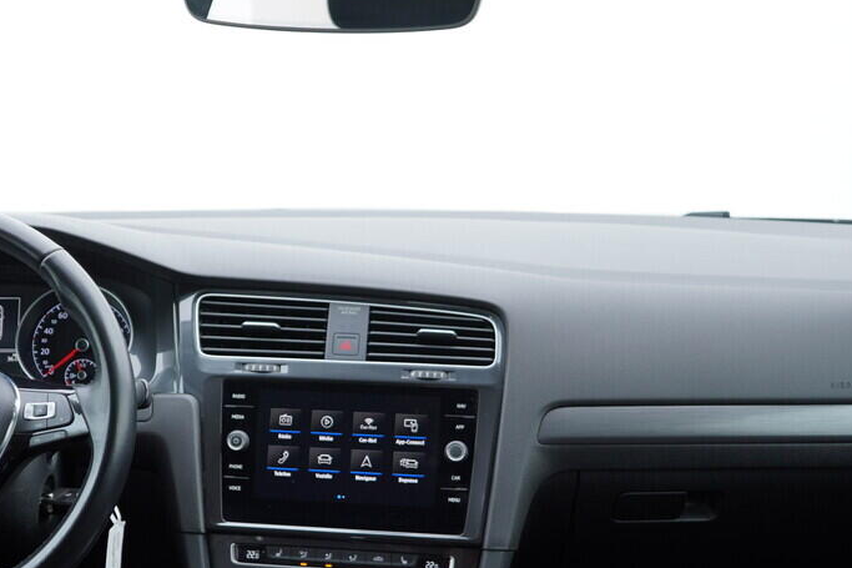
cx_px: 311
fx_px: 1278
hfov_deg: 36.6
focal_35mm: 54
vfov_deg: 24.8
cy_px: 410
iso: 125
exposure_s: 1/40
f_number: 2.8
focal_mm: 24
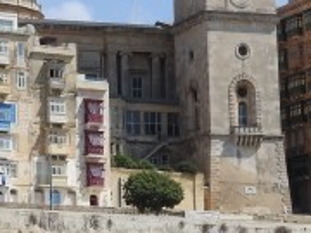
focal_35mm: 200
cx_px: 117
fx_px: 1797
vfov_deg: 7.4
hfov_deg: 9.9
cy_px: 91
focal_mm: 8.1
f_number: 4
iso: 100
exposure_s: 1/1600
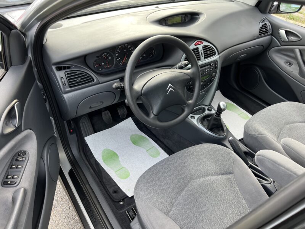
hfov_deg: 67.3
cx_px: 152
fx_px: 229
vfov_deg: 53.1
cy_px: 114
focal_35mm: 26
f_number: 1.5
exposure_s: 1/121
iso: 64
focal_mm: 5.7
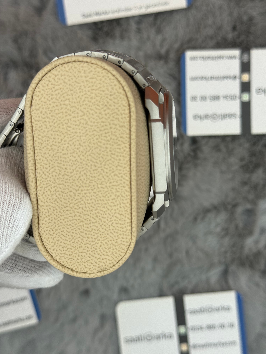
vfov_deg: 39.7
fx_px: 492
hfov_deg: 30.3
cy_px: 177
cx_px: 133
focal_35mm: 48
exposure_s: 1/1000
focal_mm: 6.76
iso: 80
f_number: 1.78
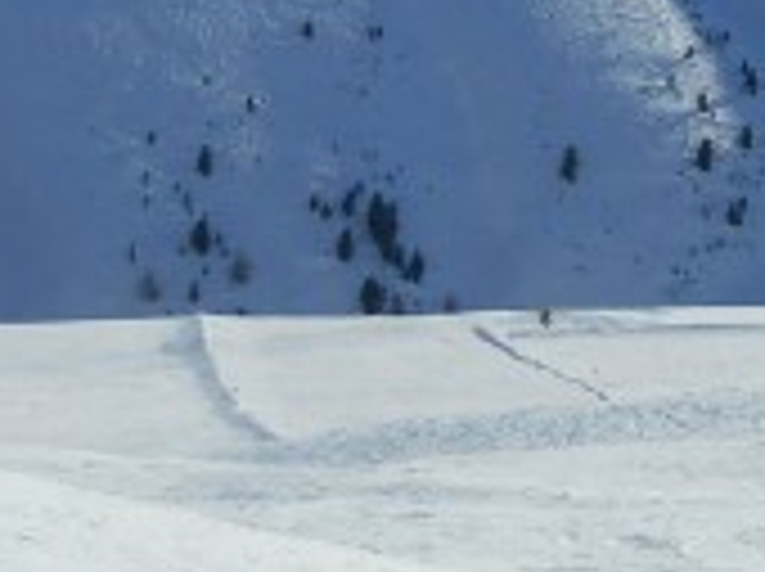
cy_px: -504
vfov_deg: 4.4
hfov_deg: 5.8
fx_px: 7283
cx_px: 1606
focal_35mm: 330
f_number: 4.5
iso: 80
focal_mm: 12.5
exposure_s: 1/1250
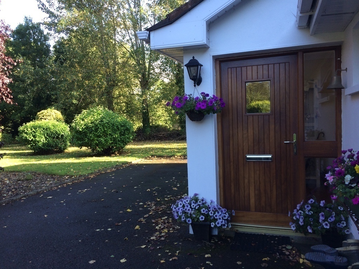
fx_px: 311
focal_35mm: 30
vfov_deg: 46.8
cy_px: 134
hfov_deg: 60.0
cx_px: 180
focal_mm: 4.12
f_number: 2.2
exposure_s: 1/144
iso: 32
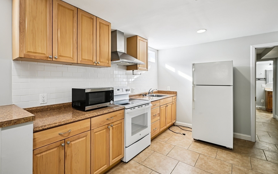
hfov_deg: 94.3
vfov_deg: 67.9
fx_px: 129
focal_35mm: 17
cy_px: 80
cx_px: 134
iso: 400
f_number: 8
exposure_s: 1/8
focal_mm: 16
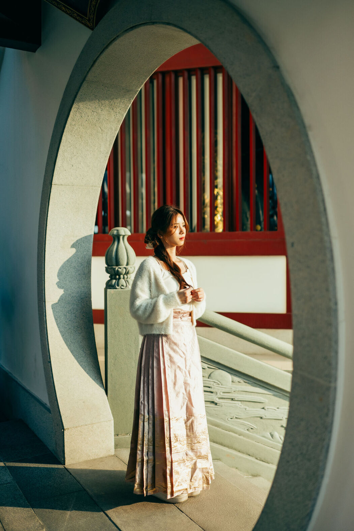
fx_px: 516
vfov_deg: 54.4
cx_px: 177
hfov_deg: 37.9
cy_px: 266
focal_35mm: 35
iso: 220
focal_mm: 35
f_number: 1.8
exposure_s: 1/8000
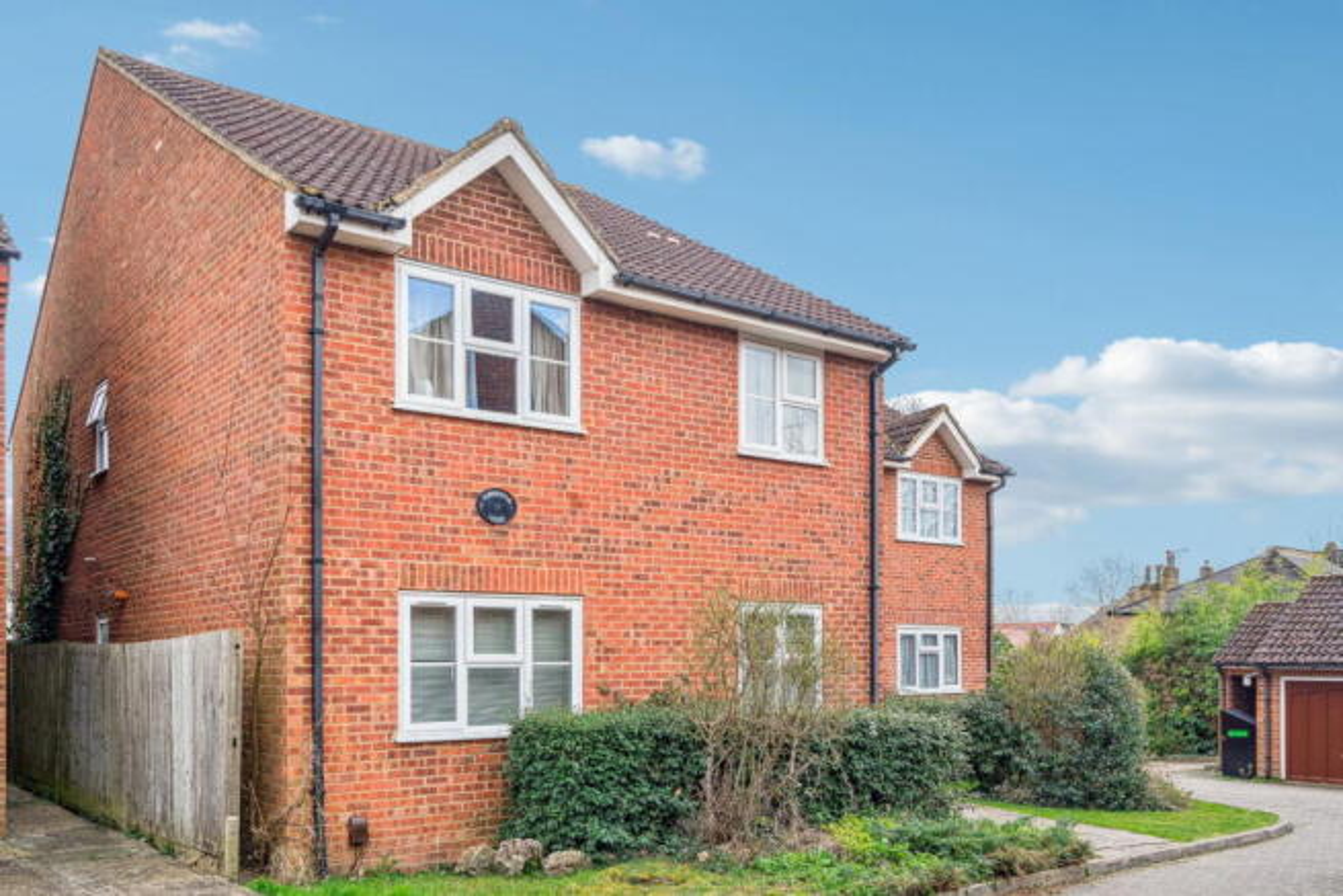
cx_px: 672
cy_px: 448
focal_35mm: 30
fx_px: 1119
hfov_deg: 61.9
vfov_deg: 43.6
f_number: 8
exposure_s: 1/400
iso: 640
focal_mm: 30
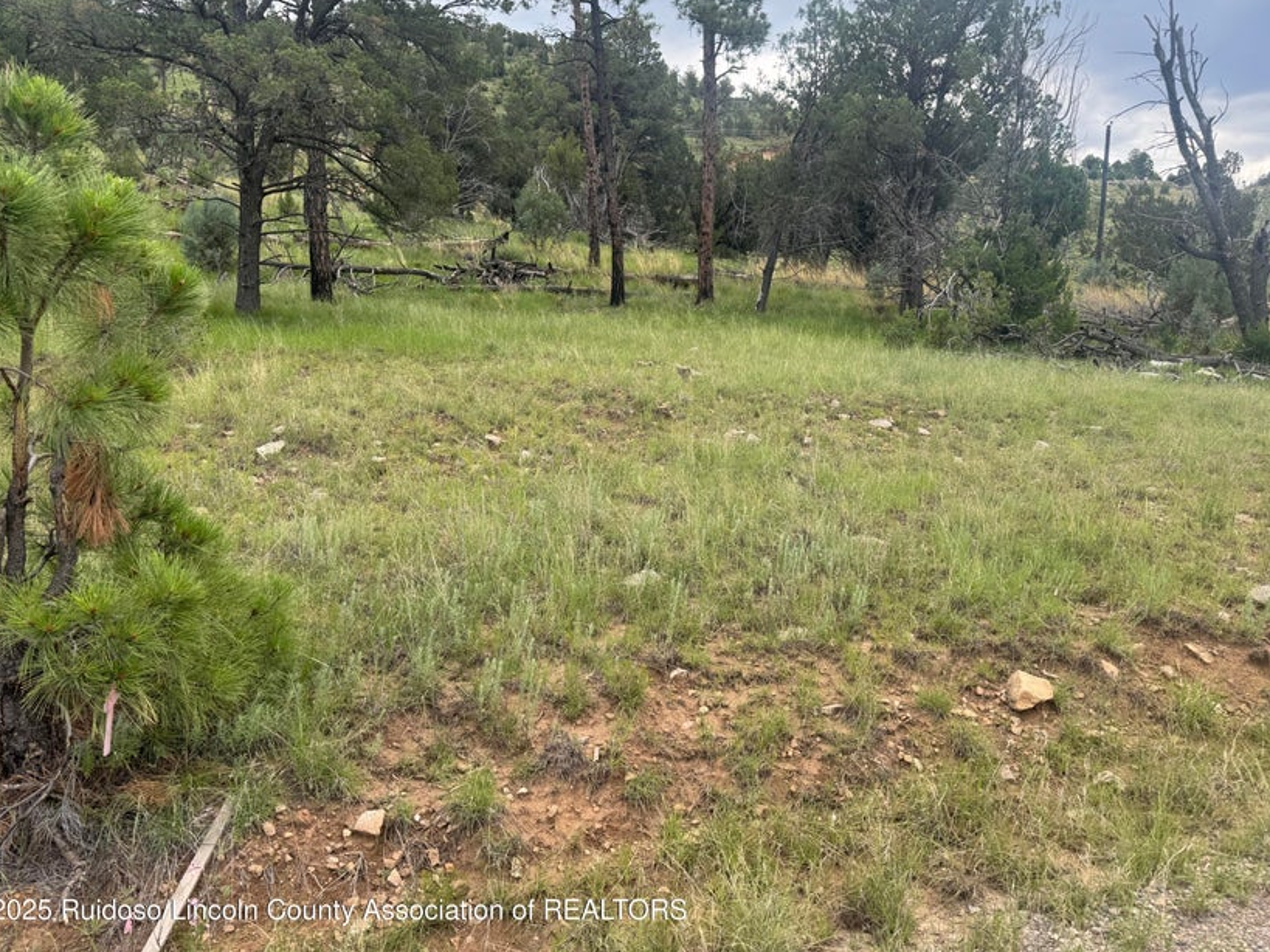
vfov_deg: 54.9
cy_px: 459
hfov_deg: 69.4
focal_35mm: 25
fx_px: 917
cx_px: 629
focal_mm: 6.76
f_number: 1.78
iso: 80
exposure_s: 1/966
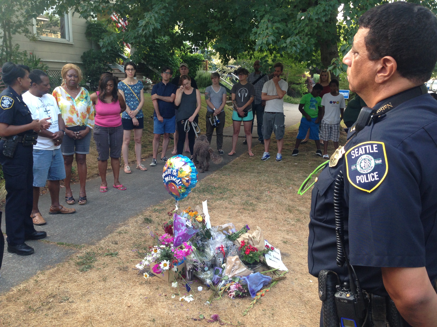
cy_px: 164
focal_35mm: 33
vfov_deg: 42.9
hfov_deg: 55.4
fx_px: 417
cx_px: 218
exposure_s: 1/60
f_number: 2.4
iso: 64
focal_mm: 4.12
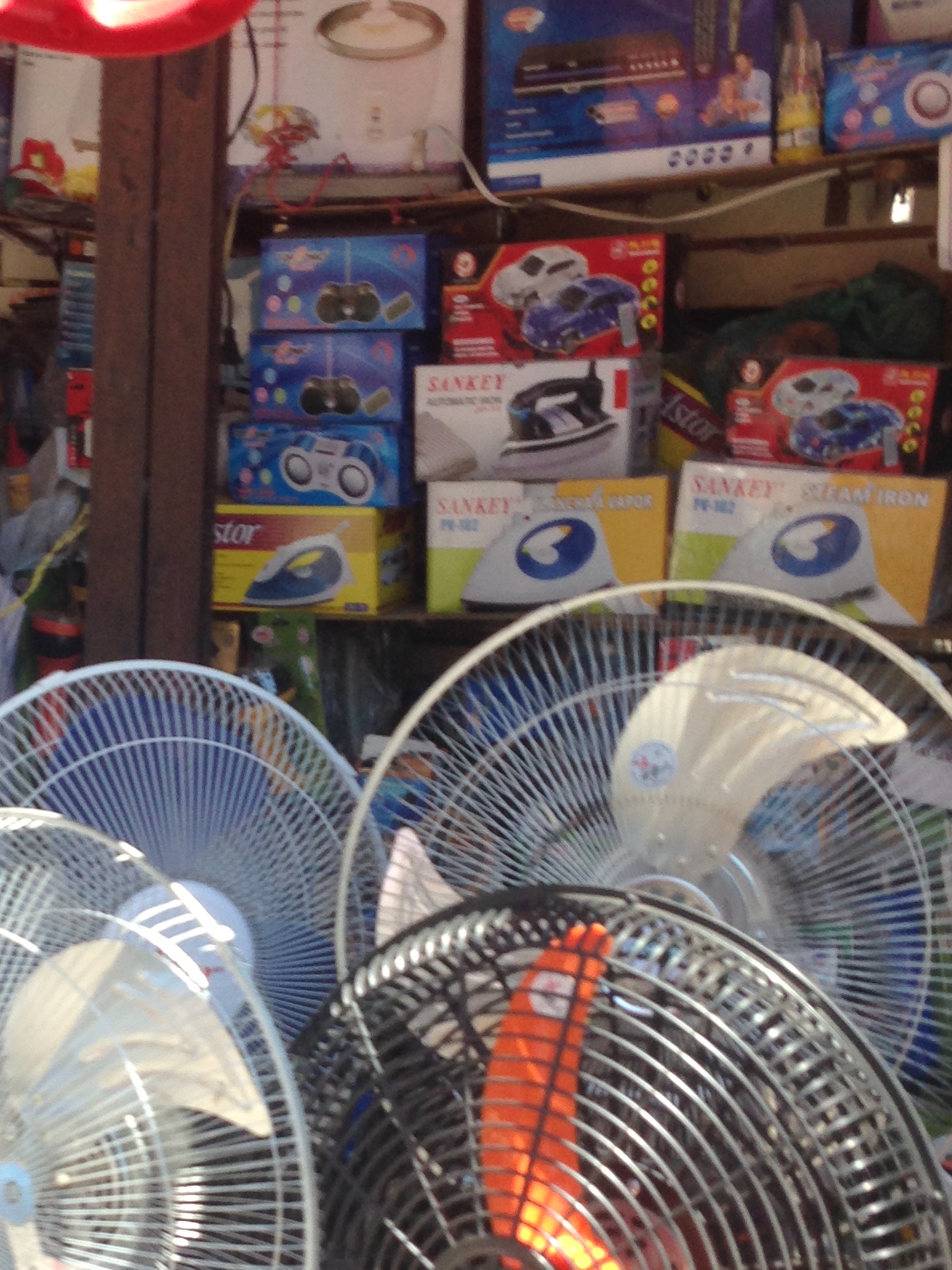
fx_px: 2493
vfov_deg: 28.2
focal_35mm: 68
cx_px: 168
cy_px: 936
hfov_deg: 21.3
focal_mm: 4.12
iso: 50
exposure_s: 1/298
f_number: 2.4
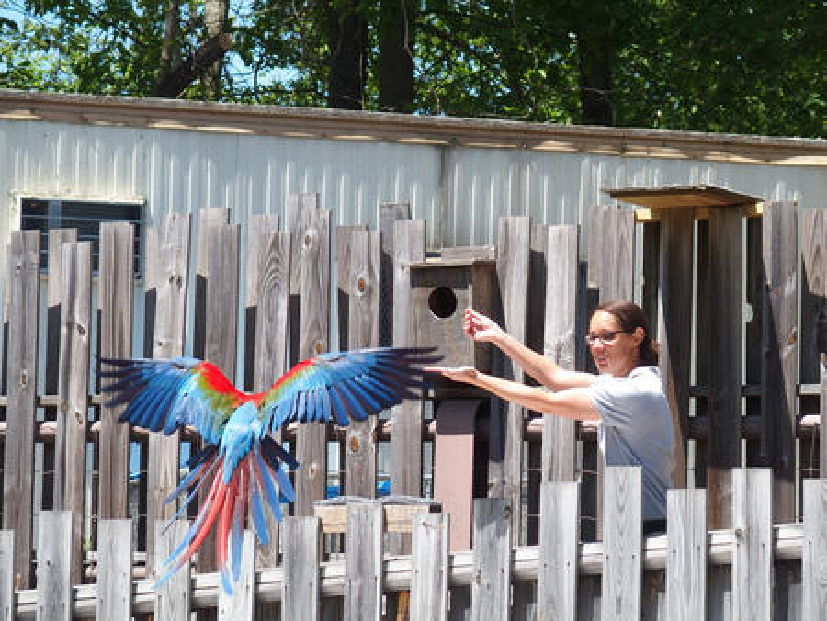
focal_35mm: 182
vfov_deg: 8.2
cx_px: 414
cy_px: 310
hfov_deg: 10.9
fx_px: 4350
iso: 100
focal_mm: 38.6
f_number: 3.5
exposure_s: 1/500
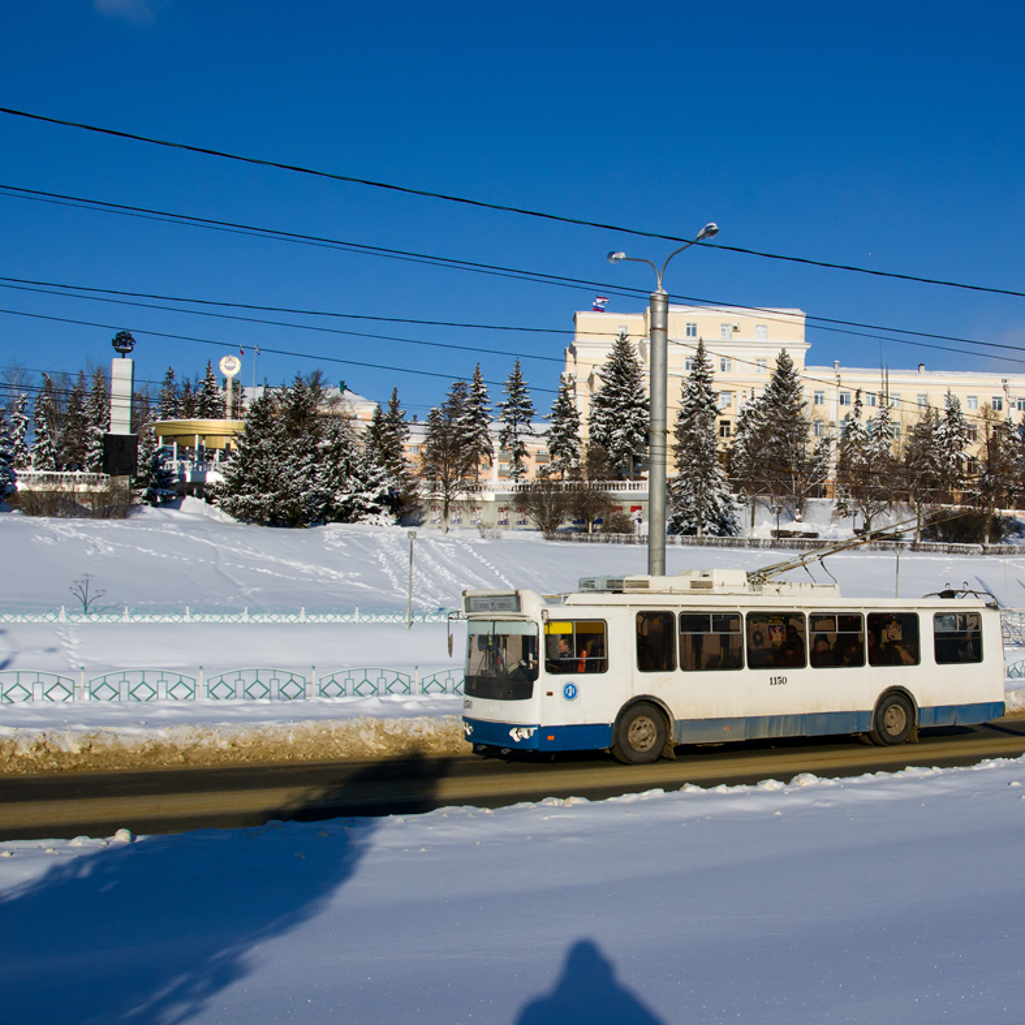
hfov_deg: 46.2
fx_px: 1173
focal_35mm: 35
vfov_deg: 47.2
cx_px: 712
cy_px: 516
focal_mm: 18
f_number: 10
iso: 400
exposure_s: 1/1600
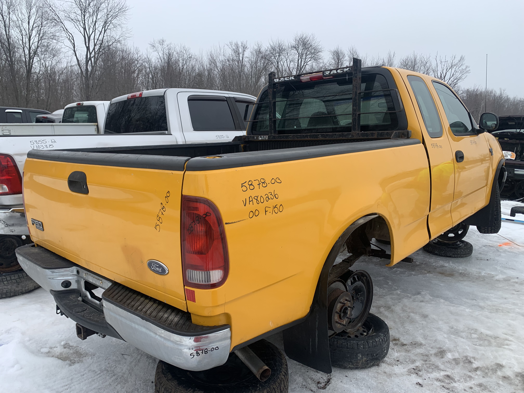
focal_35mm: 26
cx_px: 262
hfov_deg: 67.3
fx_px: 394
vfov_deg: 53.1
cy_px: 196
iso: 25
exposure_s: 1/405
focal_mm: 4.25
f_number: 1.8
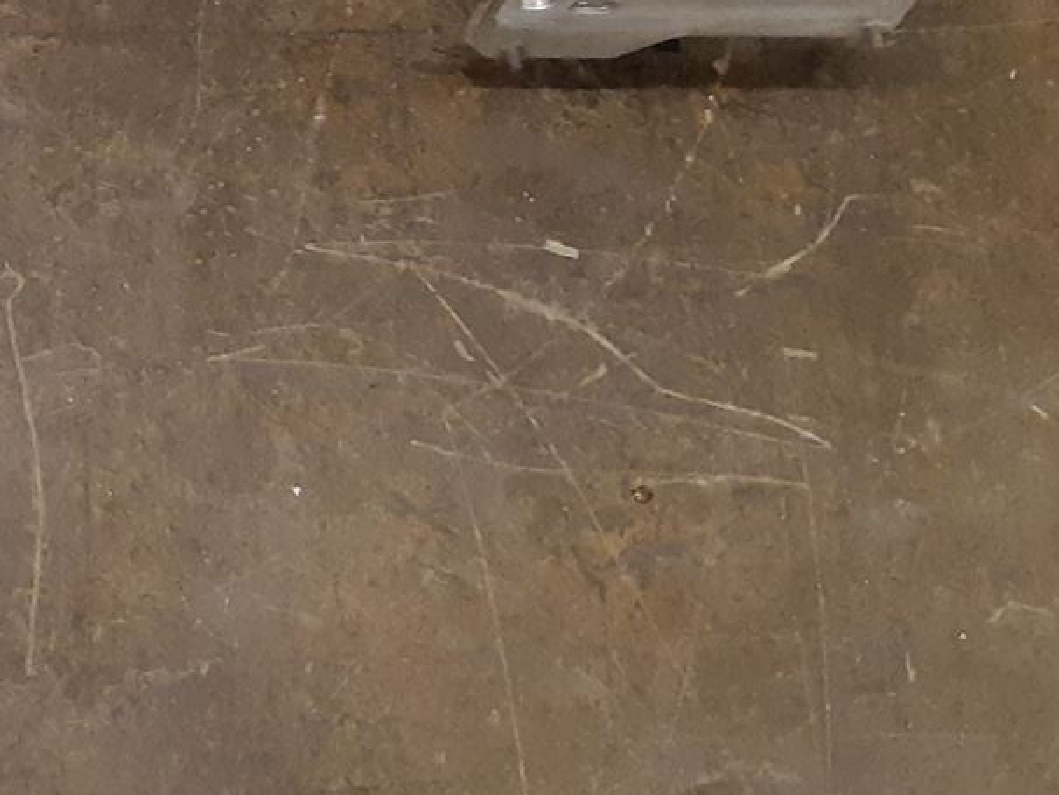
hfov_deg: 19.3
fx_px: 2693
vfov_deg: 15.9
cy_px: -259
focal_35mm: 88
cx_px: -546
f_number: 1.7
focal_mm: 3.93
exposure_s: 1/60
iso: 250
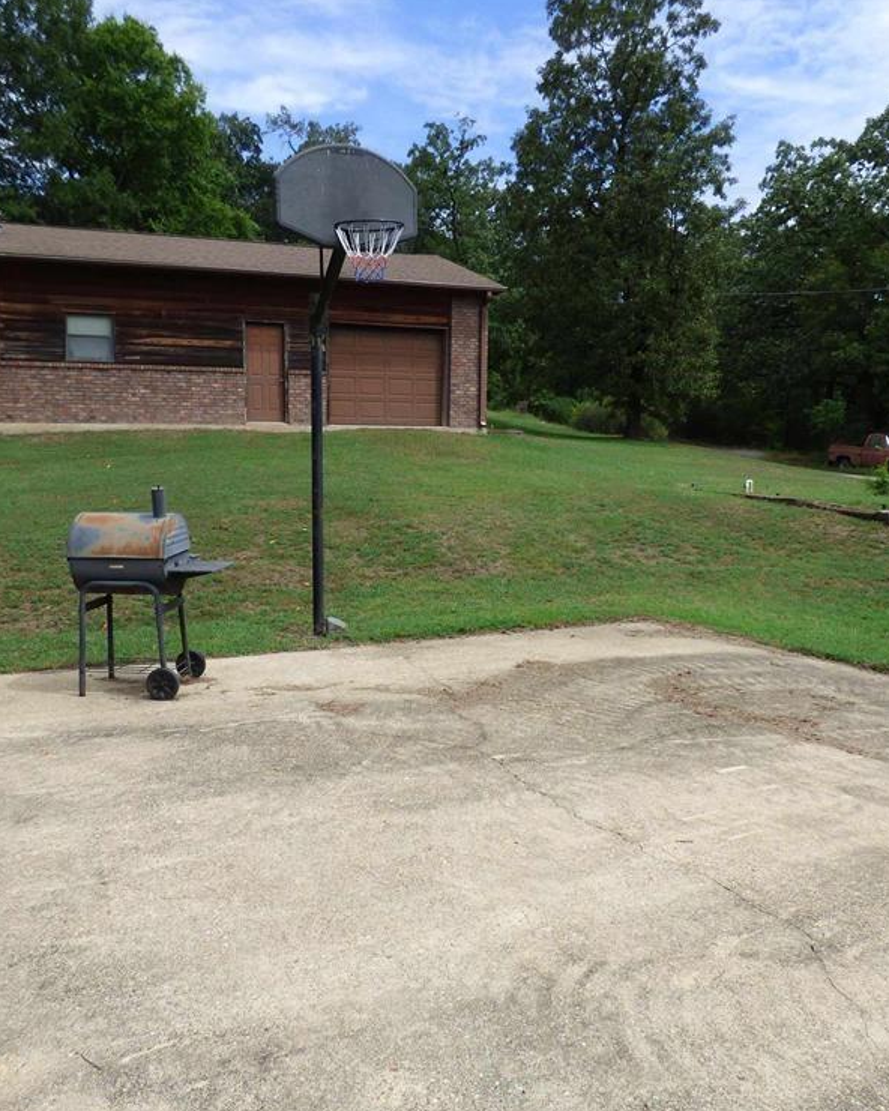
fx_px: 888
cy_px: 568
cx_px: 428
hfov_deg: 53.2
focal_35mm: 27
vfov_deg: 64.1
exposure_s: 1/1300
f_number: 2.8
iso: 100
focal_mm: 3.58
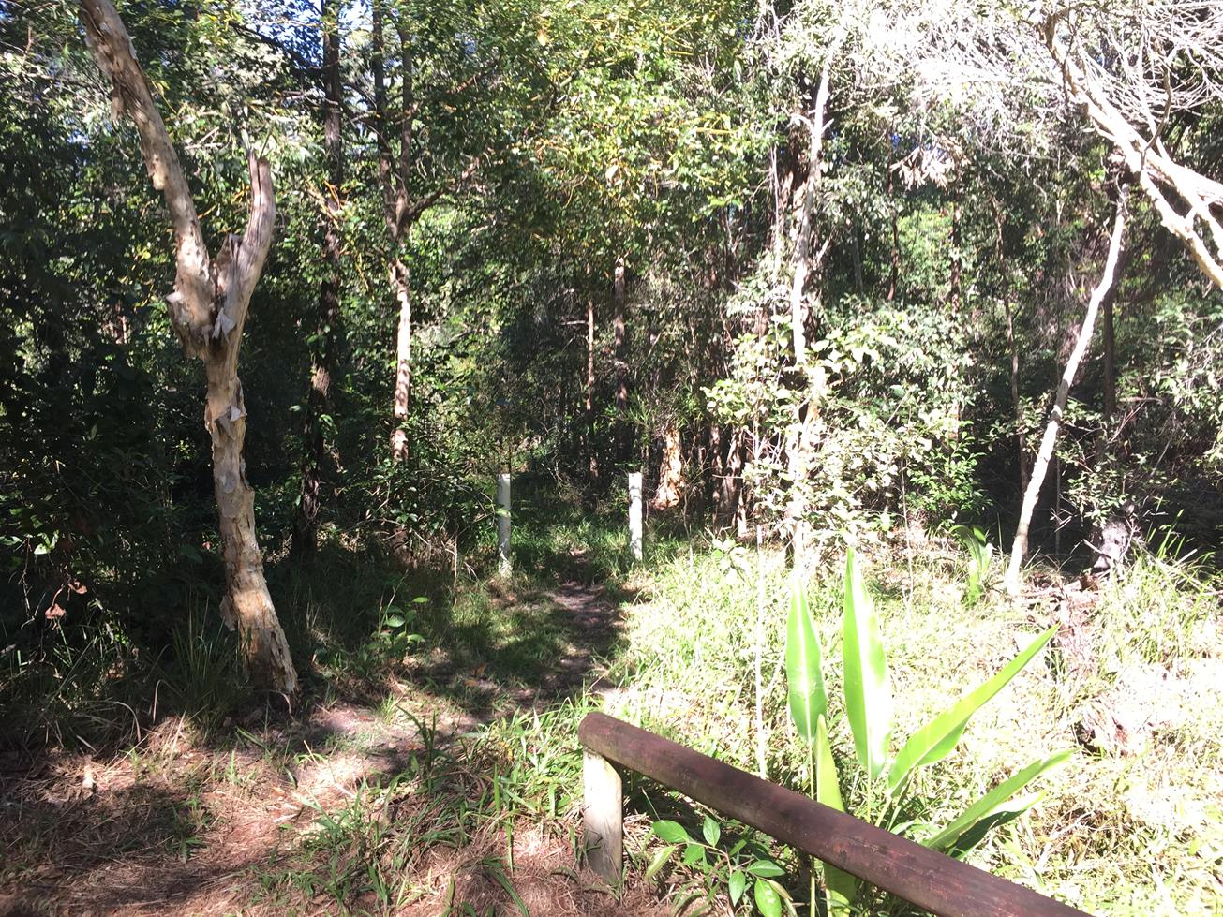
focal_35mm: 29
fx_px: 1025
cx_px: 612
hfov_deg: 61.7
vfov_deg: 48.2
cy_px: 458
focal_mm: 4.15
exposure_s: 1/142
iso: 32
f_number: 2.2
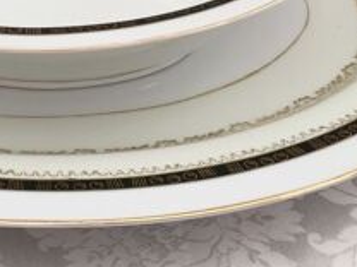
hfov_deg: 28.0
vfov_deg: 21.2
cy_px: 5
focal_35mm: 67
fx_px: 691
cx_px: 41
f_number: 2.2
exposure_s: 1/33
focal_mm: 4.15
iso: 50
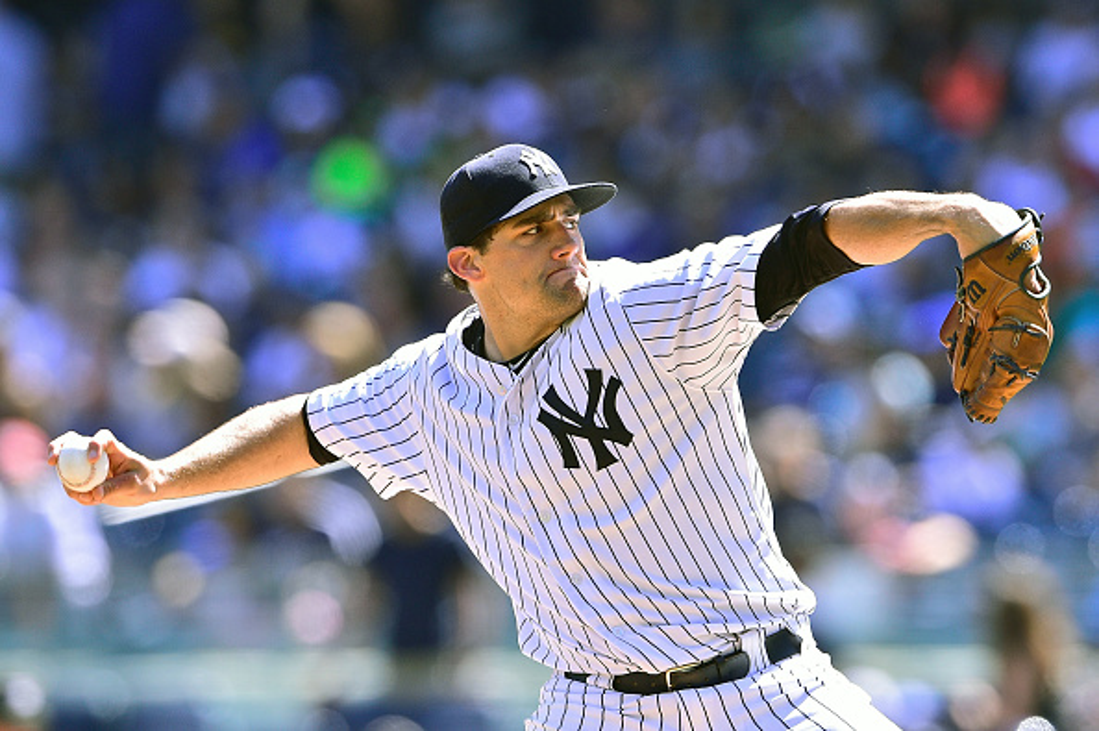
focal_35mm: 550
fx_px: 16776
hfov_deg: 3.8
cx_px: 550
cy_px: 366
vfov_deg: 2.5
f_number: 5
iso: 1250
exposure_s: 1/2000
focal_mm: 550
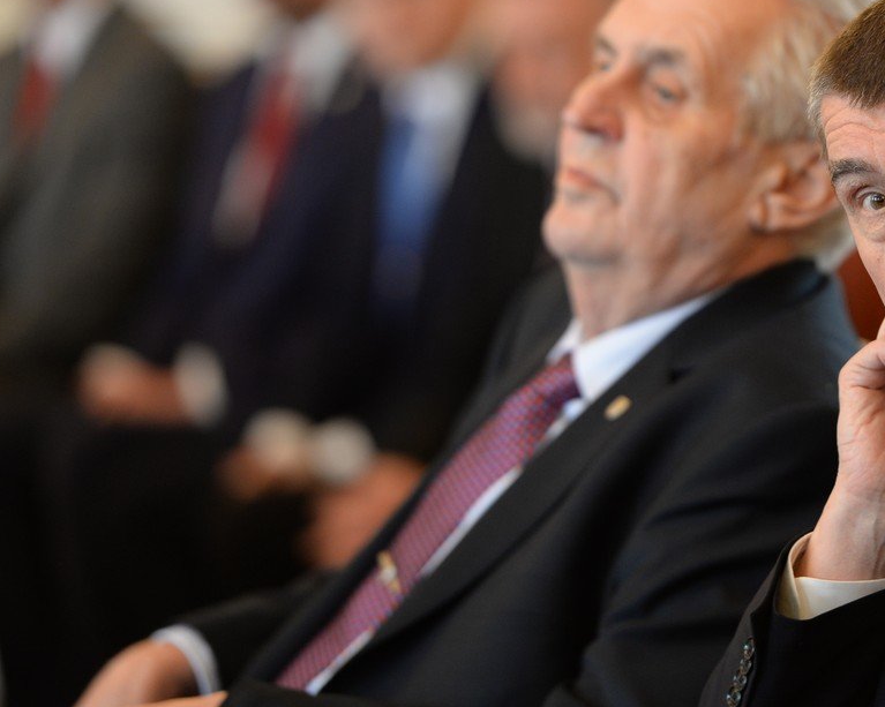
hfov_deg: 6.5
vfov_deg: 5.2
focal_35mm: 298
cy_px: 264
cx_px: 647
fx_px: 7802
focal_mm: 195
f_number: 3.2
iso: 1600
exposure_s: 1/200
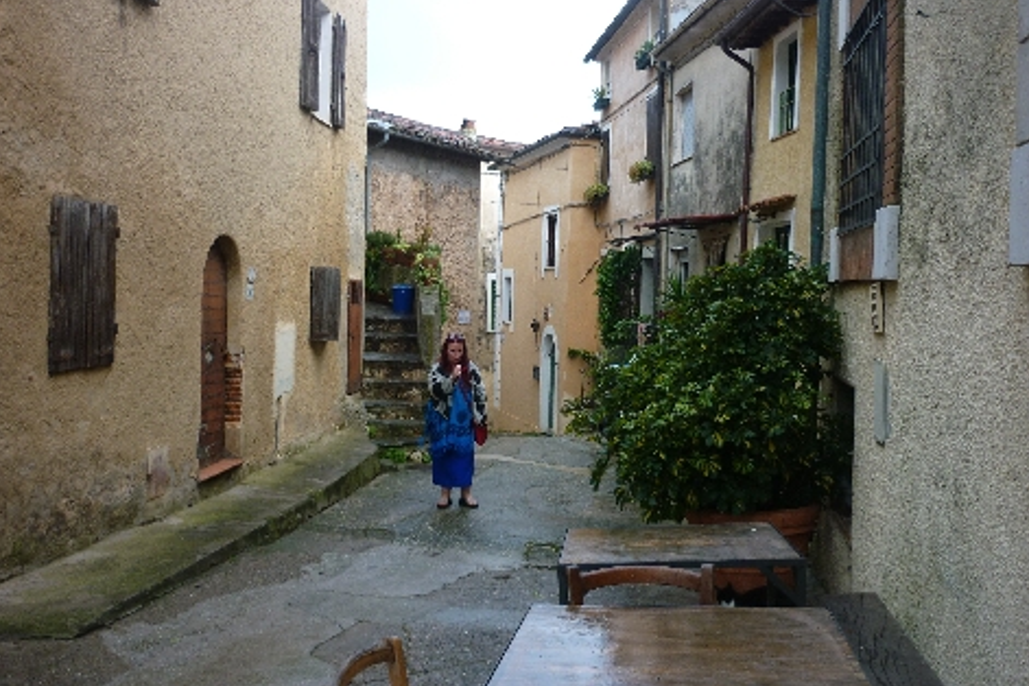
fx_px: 1000
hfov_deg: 54.4
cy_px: 332
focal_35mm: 35
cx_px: 516
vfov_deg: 37.8
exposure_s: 1/30
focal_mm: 5.5
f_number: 2.8
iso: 100
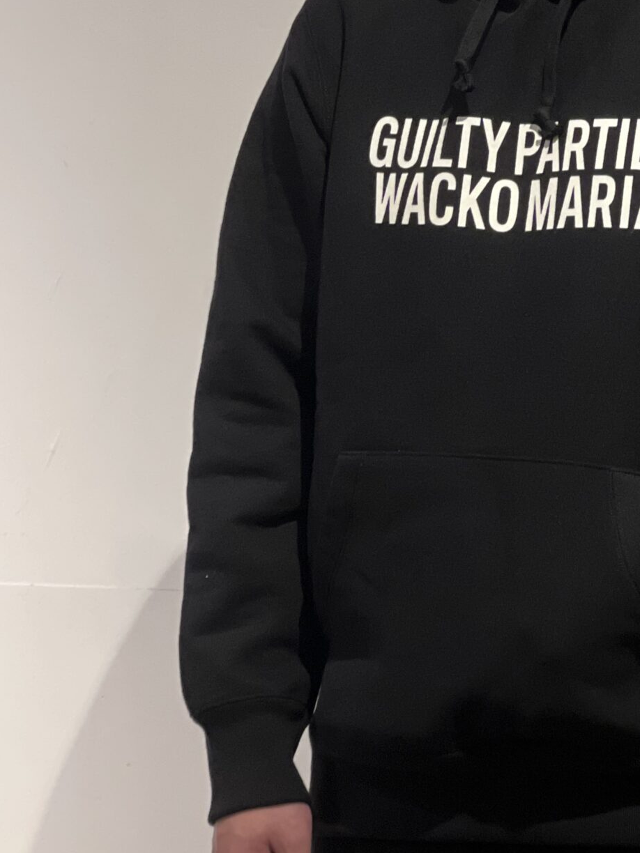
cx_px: 579
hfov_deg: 9.2
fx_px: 3969
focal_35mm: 161
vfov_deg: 12.2
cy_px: 231
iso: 400
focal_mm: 9
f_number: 2.8
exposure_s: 1/25
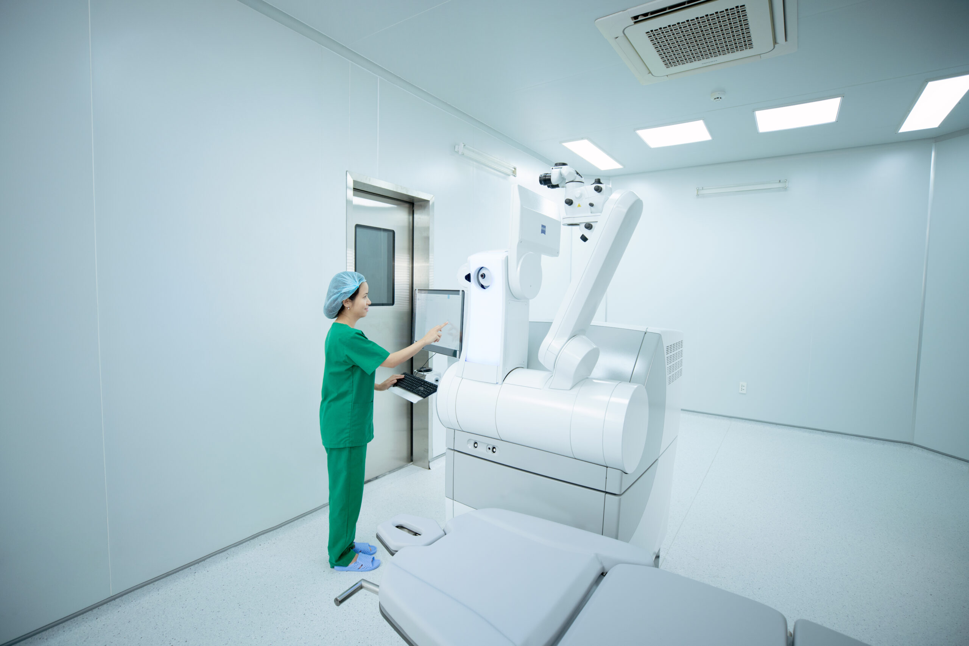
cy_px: 323
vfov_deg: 70.4
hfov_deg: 93.3
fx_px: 458
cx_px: 484
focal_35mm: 17
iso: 400
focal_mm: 17
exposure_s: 1/125
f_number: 2.8
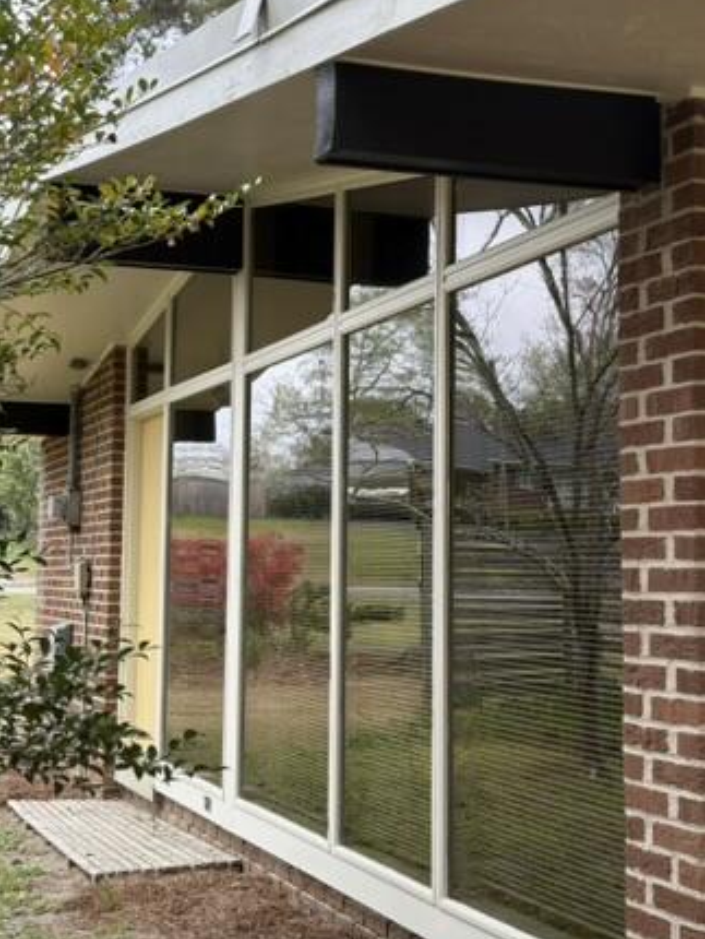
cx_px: 319
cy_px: 435
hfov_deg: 25.2
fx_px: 1573
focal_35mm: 58
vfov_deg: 33.2
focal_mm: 5.96
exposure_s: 1/369
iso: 32
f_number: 1.6
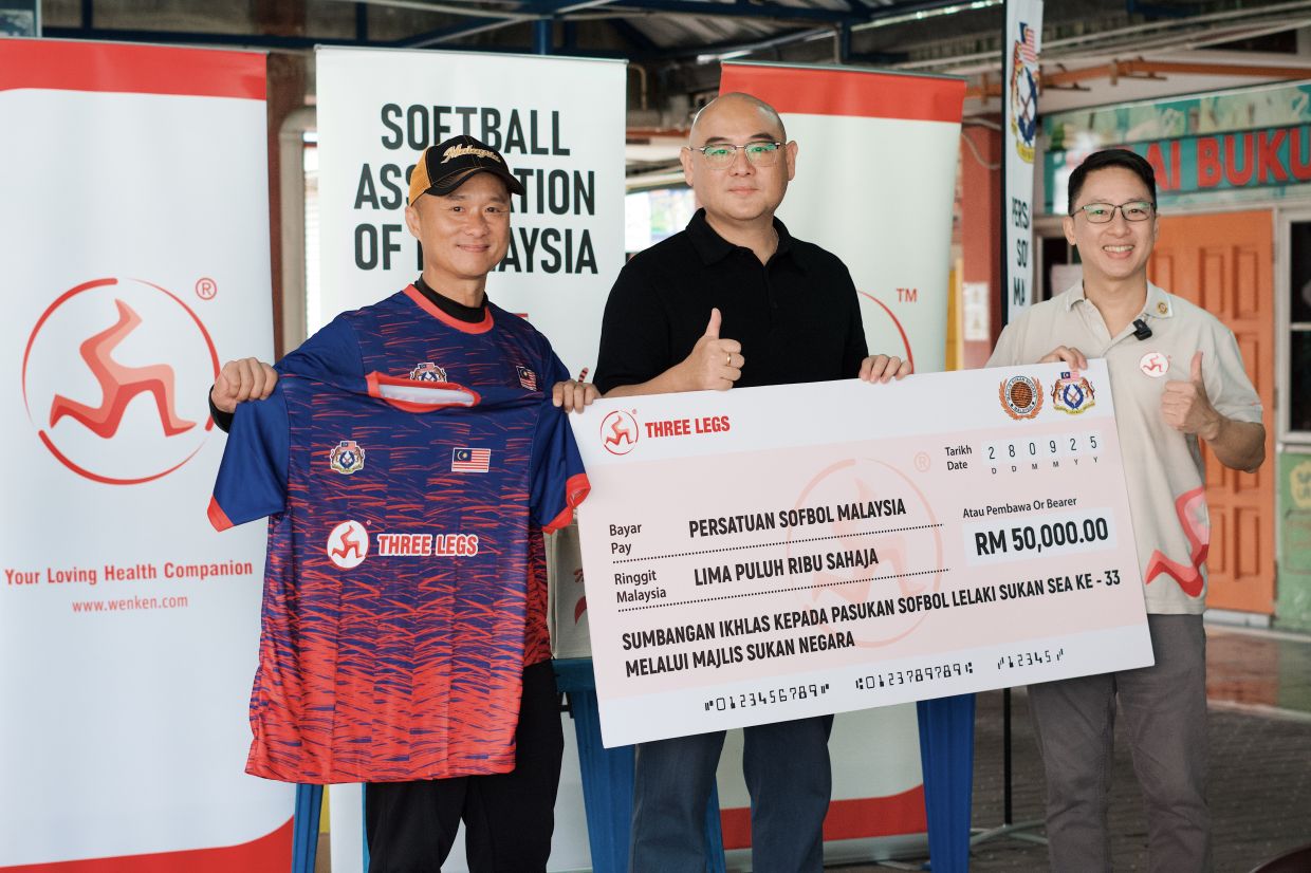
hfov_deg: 27.0
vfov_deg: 18.2
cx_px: 656
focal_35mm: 75
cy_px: 436
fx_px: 2730
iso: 1600
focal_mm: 50
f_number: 3.2
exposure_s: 1/250
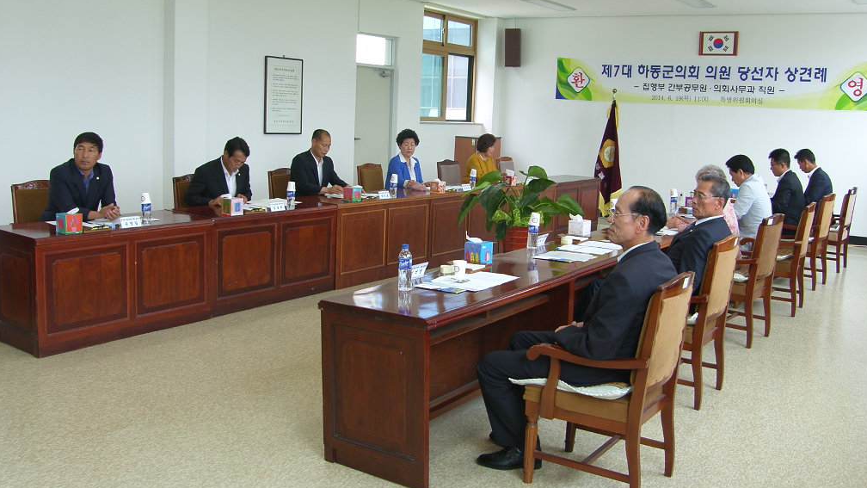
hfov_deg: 62.6
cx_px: 437
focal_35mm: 31
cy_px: 231
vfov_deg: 37.8
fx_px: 713
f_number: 3.2
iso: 50
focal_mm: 7.4
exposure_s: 1/50
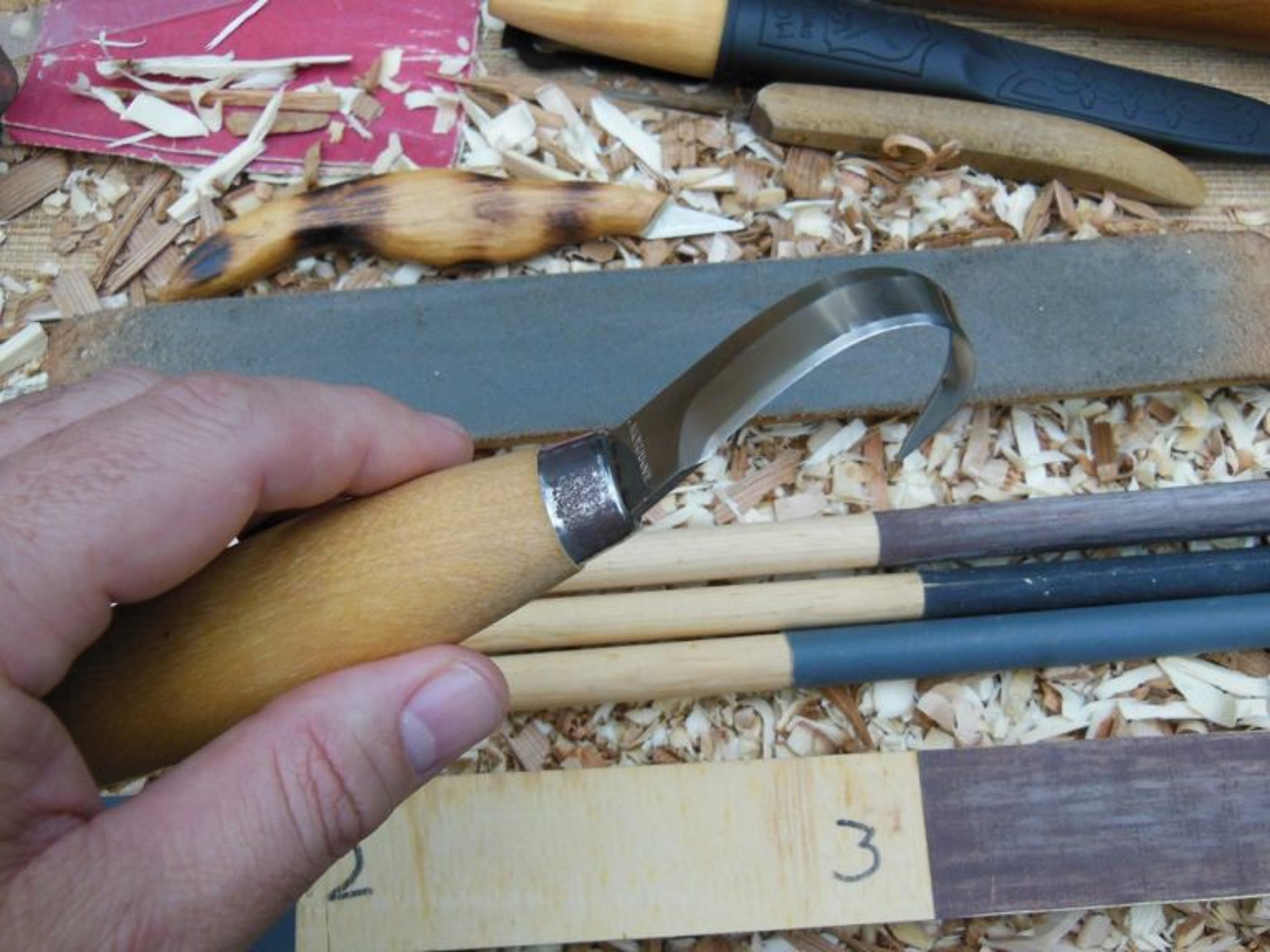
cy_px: 476
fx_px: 1431
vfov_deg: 36.8
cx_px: 635
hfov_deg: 47.9
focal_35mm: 39
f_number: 4.1
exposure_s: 1/250
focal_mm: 6.9
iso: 320
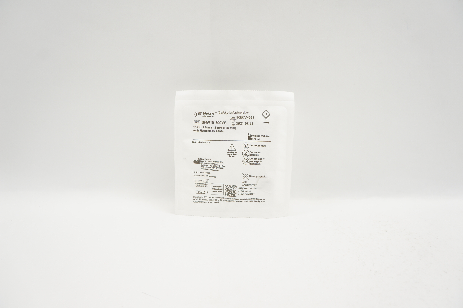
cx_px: 232
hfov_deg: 67.4
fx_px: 347
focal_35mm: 27
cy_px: 154
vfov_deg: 47.8
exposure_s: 1/30
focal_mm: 18
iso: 200
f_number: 6.3
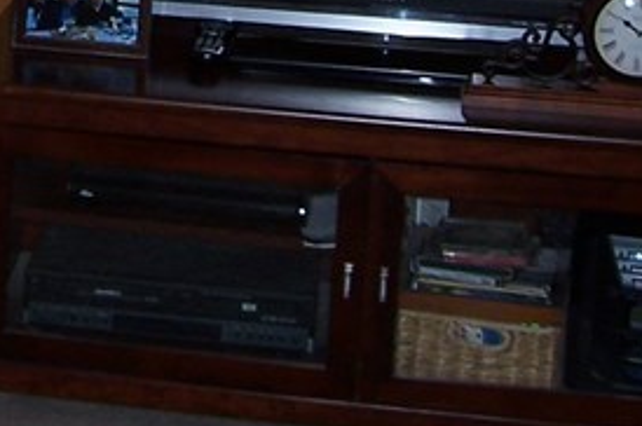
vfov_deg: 9.7
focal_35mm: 135
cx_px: -251
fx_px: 2405
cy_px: -312
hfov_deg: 14.4
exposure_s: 1/60
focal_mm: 5.6
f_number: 2.7
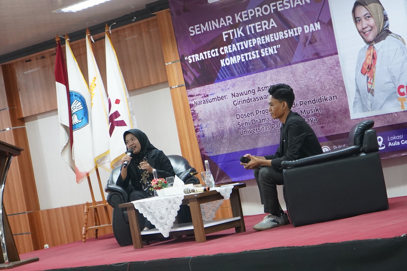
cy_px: 136
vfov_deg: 13.0
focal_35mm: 105
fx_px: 1187
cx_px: 204
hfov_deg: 19.5
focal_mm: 70
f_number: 5.6
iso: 4000
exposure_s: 1/60
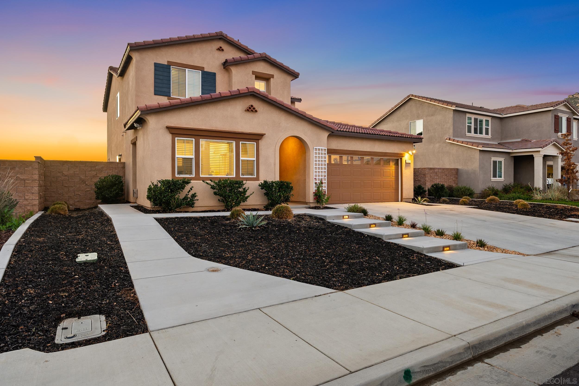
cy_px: 193
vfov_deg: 59.5
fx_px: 338
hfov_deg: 81.2
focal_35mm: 21
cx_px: 290
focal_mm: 14
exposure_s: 1/2.5
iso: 400
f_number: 6.3
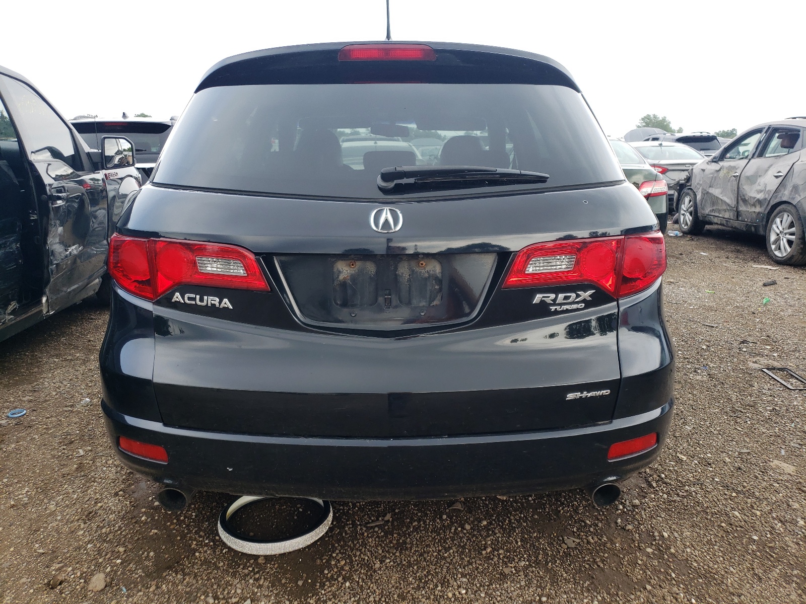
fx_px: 605
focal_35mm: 26
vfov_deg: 53.1
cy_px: 302
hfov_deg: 67.3
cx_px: 403
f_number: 1.5
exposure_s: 1/526
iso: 50
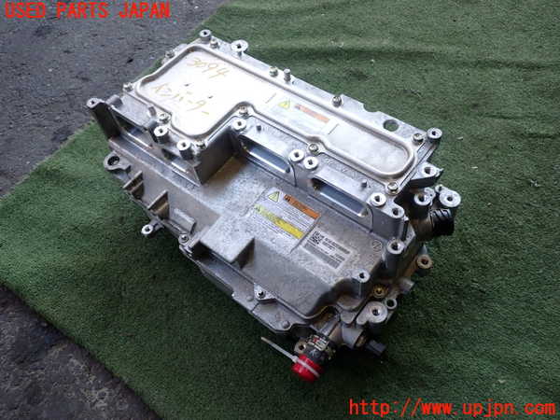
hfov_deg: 60.0
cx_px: 280
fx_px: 485
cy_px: 210
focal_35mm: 30
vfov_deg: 46.8
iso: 125
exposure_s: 1/125
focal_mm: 5.4
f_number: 2.3
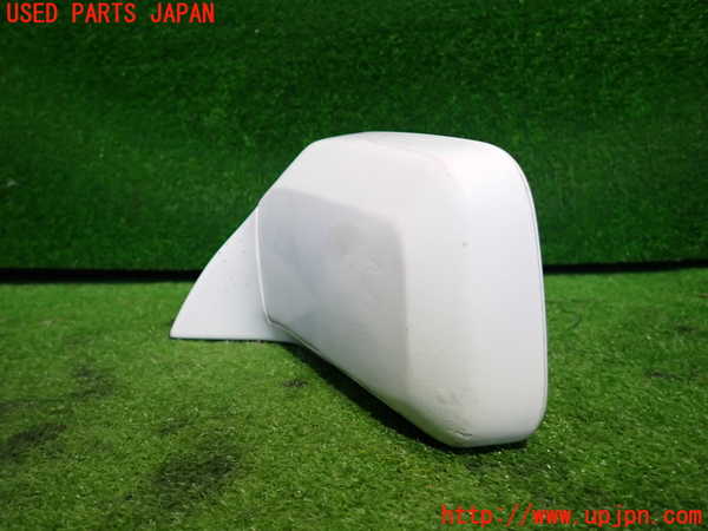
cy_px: 266
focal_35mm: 25
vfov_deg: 54.9
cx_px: 354
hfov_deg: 69.4
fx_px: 511
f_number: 2
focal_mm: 4.5
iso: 200
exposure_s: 1/30
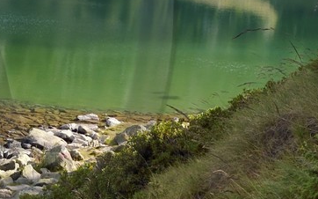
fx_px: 936
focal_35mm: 108
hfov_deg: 17.0
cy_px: 8
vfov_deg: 12.0
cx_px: -189
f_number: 13
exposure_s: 1/125
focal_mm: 24
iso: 200
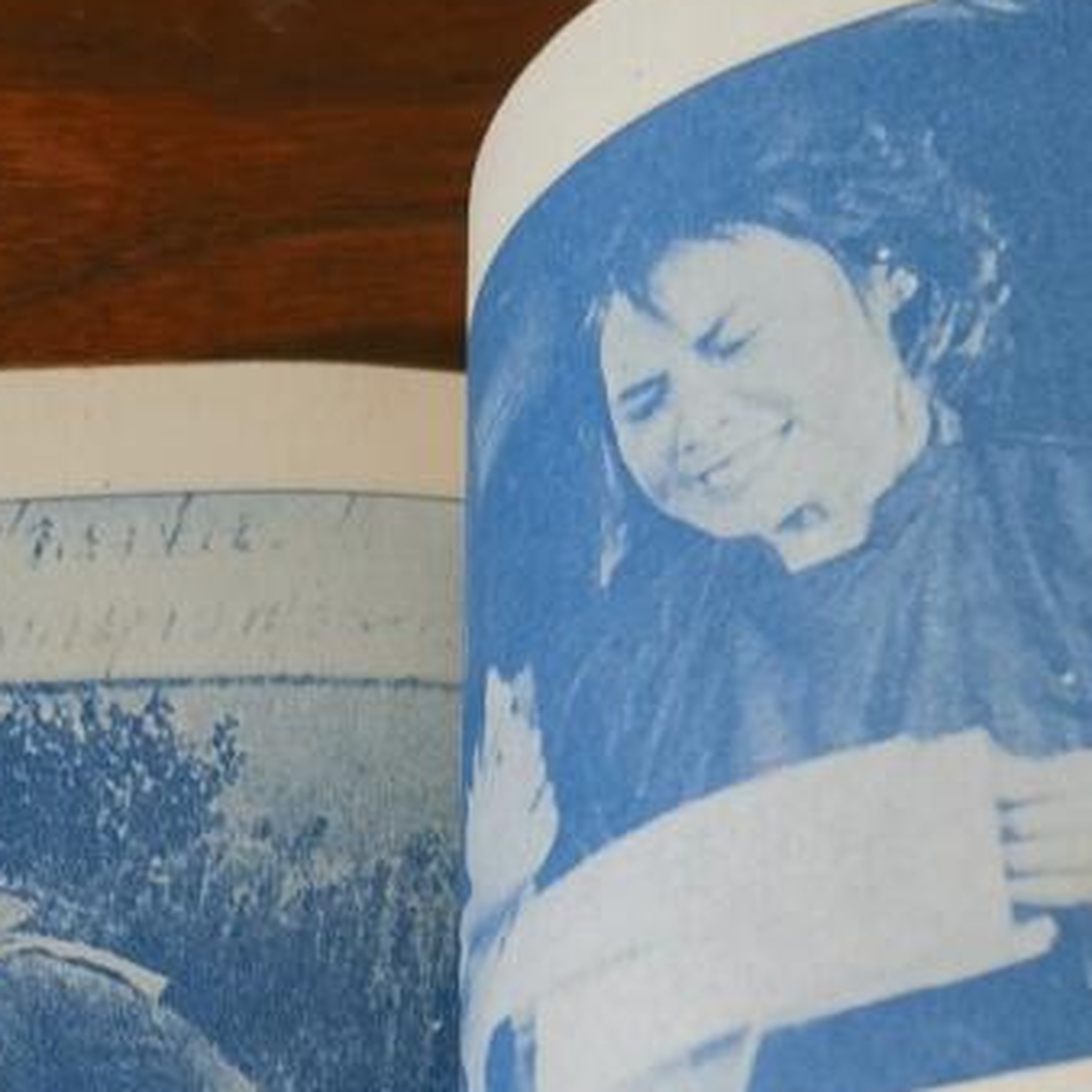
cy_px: 1622
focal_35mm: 127
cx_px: 533
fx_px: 4533
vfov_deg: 13.0
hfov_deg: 13.7
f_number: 1.9
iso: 64
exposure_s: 1/120
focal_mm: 6.67
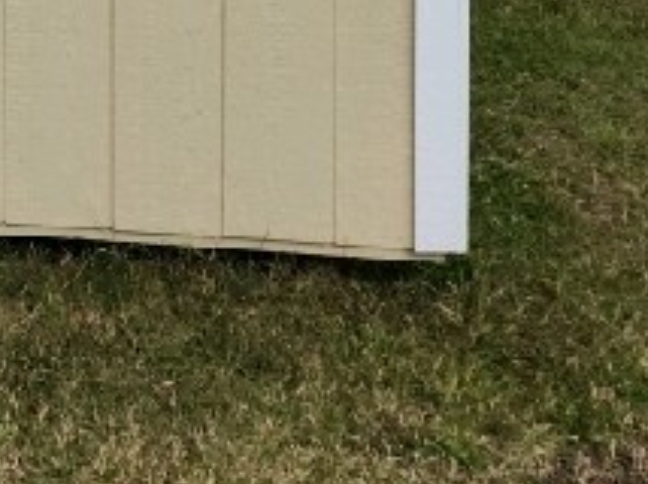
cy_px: -357
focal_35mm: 86
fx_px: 1608
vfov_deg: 15.1
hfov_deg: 19.0
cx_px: -418
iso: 20
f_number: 1.8
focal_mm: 5.4
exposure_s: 1/2000
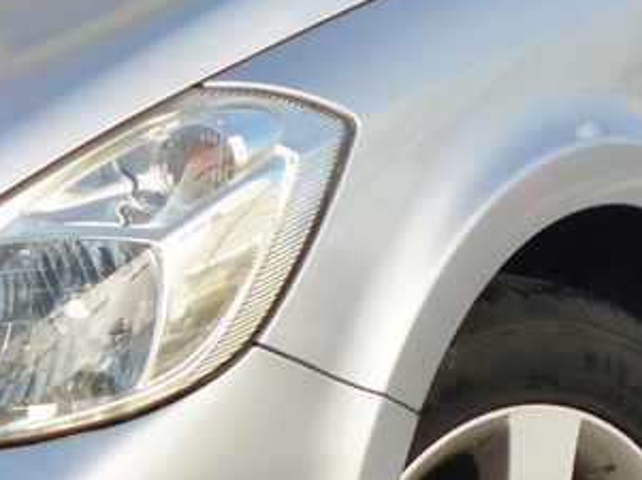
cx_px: 140
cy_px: 118
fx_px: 4964
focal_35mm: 268
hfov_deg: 7.4
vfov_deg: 5.5
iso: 100
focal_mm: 8.1
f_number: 3.8
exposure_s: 1/640
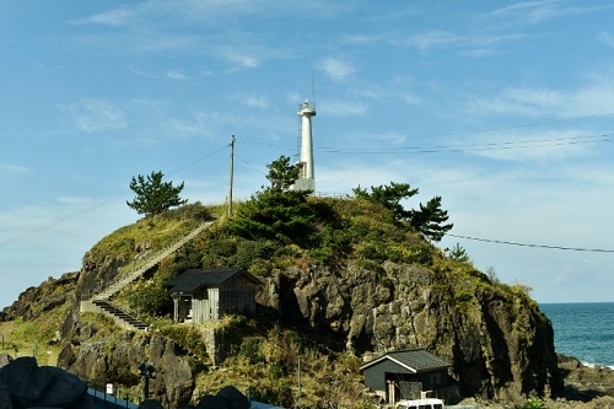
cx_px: 307
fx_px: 690
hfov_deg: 47.9
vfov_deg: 33.0
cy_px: 204
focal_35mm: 40
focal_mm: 27
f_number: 13
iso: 100
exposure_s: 1/200
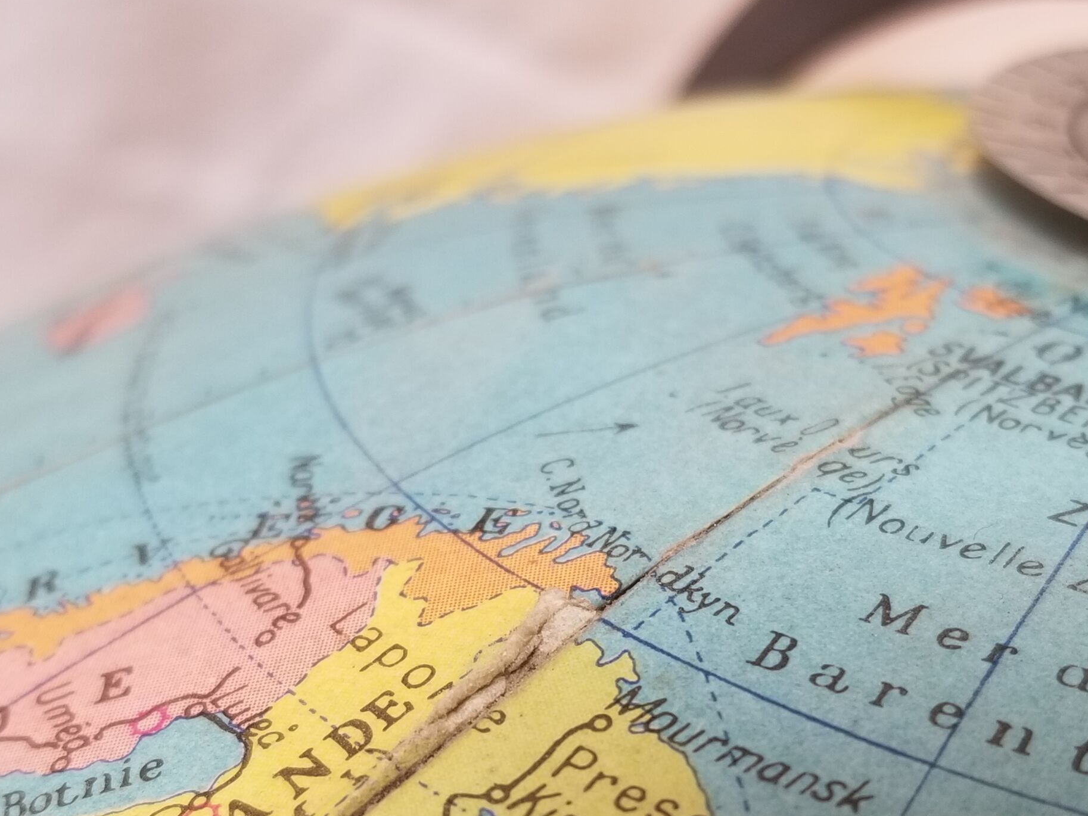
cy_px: 541
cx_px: 634
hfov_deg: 45.6
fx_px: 1289
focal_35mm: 41
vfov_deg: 34.8
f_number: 1.7
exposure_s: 1/124
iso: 50
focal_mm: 4.25
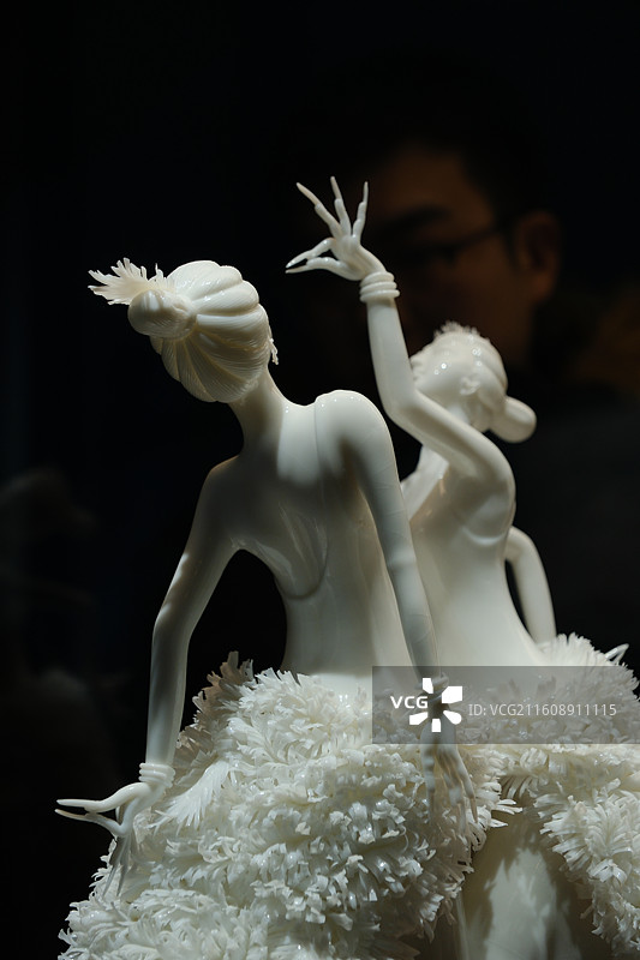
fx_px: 1947
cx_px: 320
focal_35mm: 73
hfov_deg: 18.7
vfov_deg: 27.7
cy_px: 480
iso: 500
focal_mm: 48.6
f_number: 4.5
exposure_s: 1/85
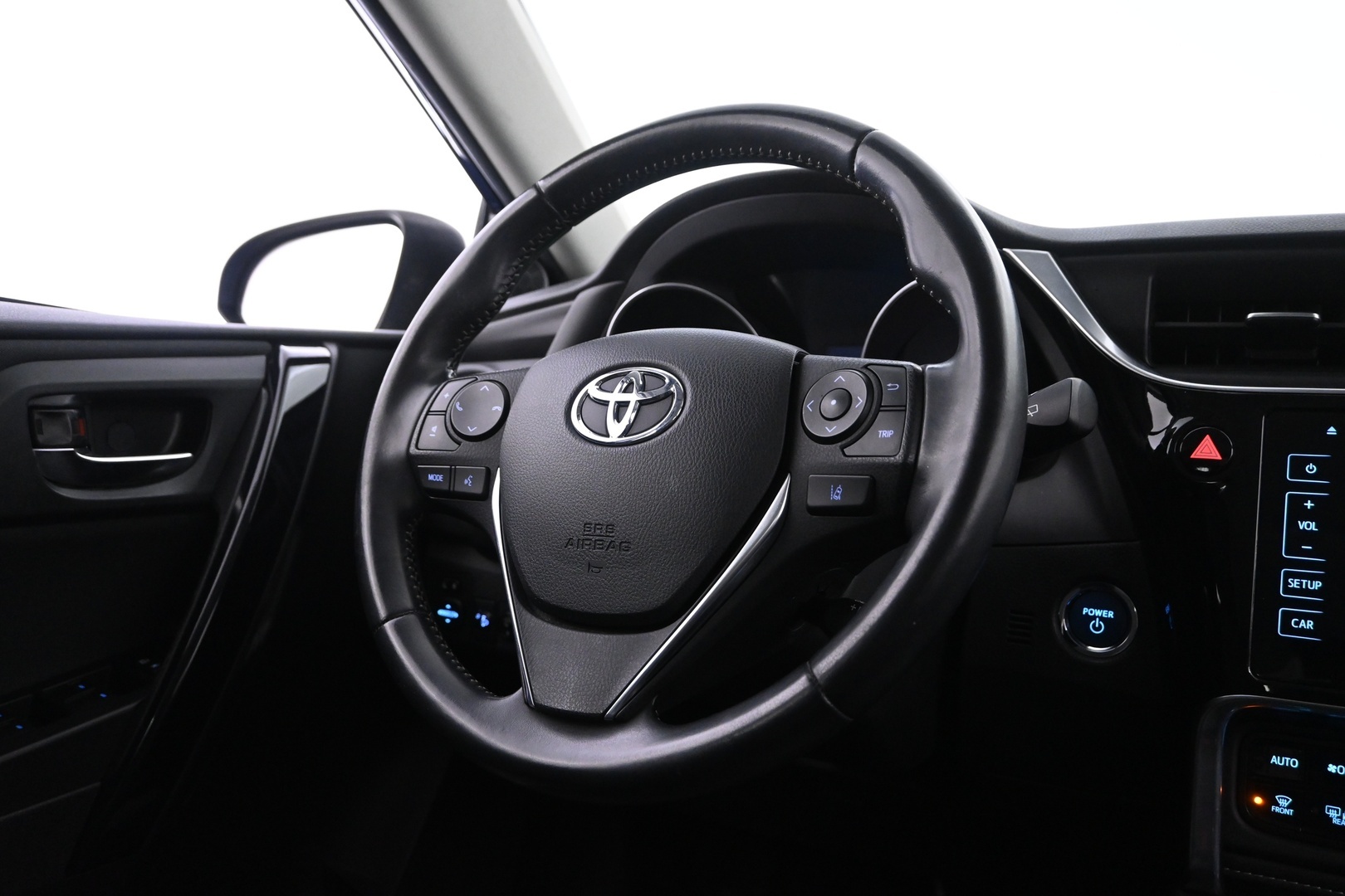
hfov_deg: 63.2
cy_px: 448
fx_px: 1093
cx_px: 672
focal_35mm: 29
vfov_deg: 44.6
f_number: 3.8
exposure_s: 1/25
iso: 2500
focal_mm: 19.5
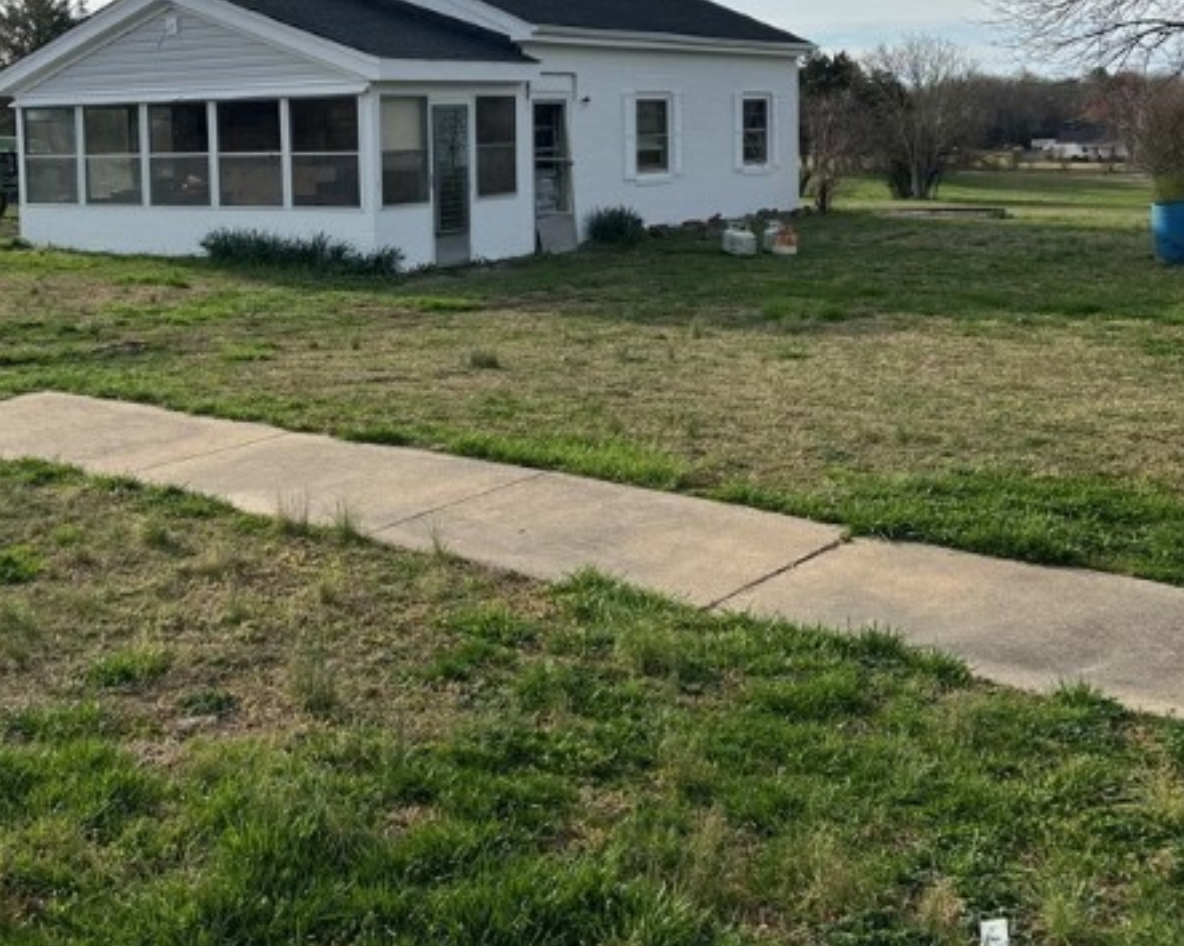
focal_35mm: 44
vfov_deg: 33.2
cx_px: 465
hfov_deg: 41.8
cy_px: 195
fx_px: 1541
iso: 50
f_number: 1.5
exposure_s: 1/6211
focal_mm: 5.7
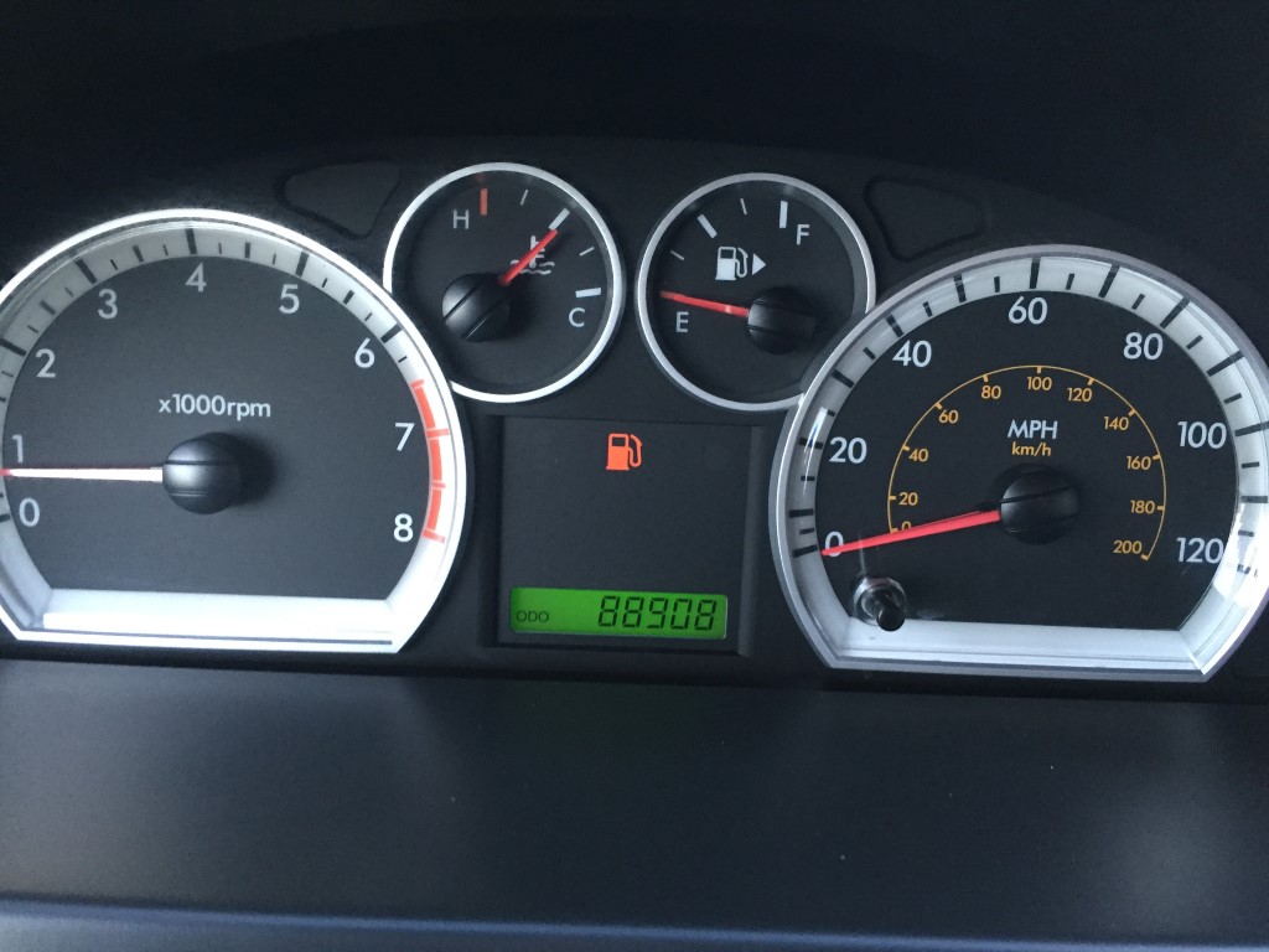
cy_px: 476
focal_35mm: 29
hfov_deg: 61.7
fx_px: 1063
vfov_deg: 48.2
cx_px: 634
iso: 200
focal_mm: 4.15
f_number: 2.2
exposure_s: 1/30
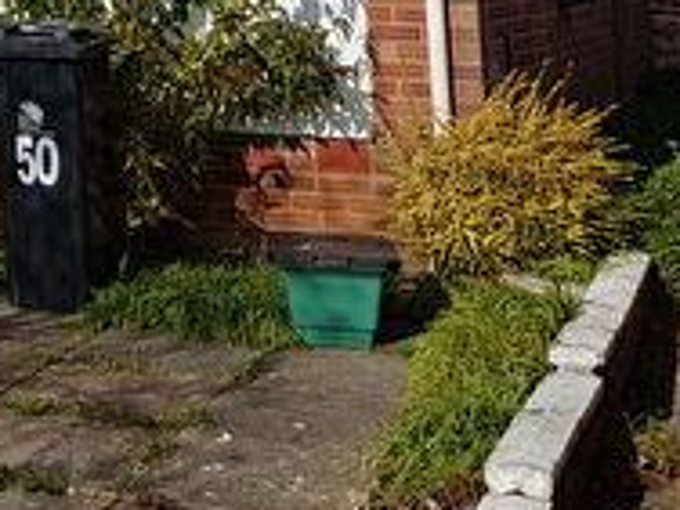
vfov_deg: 13.8
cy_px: -374
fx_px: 1905
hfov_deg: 18.3
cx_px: -293
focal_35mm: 97
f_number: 1.7
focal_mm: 4.2
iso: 40
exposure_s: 1/3936
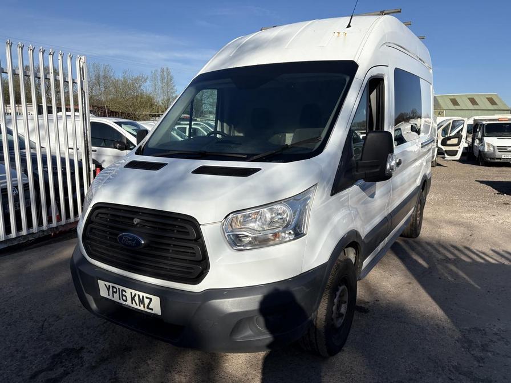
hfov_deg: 67.3
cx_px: 256
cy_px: 192
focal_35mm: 26
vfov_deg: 53.1
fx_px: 384
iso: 50
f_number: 1.6
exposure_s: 1/5814
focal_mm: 5.96
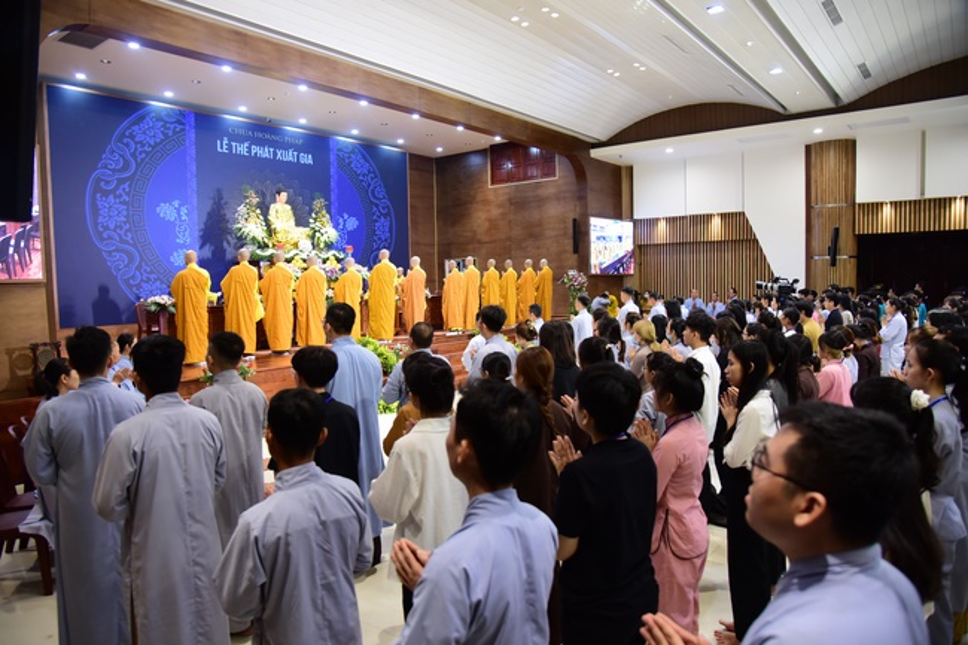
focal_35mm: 24
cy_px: 322
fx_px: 645
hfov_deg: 73.8
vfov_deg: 53.1
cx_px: 484
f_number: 4
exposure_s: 1/60
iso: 1600
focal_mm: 24
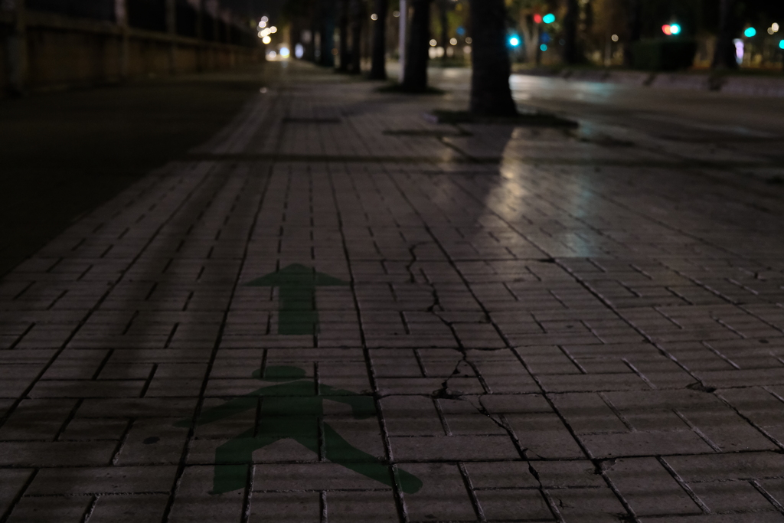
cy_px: 262
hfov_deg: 45.4
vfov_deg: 31.2
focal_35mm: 43
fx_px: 937
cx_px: 392
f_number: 2.8
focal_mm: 28.4
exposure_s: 1/26
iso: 3200
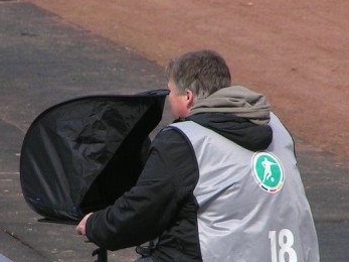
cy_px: 164
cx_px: 130
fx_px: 8839
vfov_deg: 1.7
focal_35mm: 877
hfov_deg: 2.3
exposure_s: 1/800
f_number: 3.5
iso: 50
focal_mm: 58
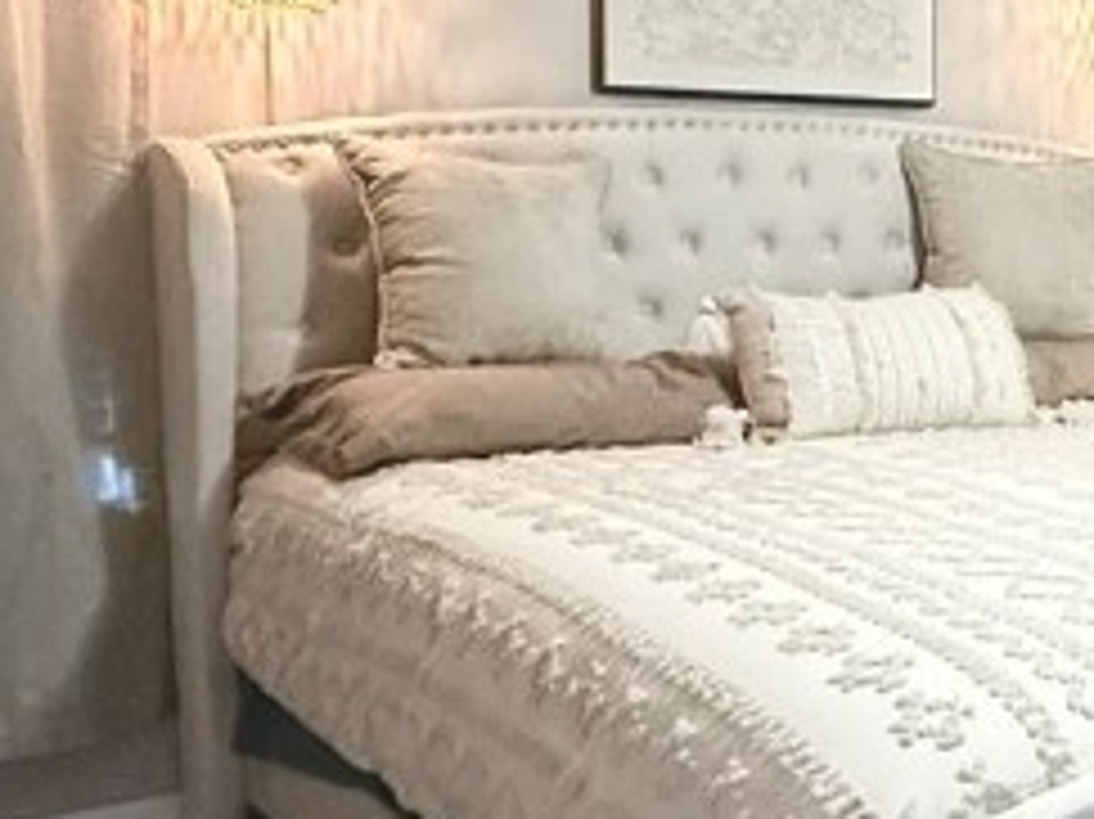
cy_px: 410
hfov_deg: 28.1
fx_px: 1864
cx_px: 1346
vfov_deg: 24.8
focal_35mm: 59
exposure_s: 1/60
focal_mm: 2.22
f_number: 2.2
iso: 800
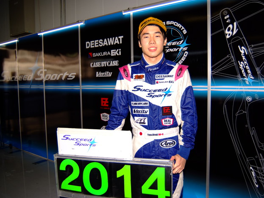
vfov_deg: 46.8
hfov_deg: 59.9
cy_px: 99
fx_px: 229
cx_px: 139
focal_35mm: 30
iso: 100
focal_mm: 18
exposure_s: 1/250
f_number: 3.5
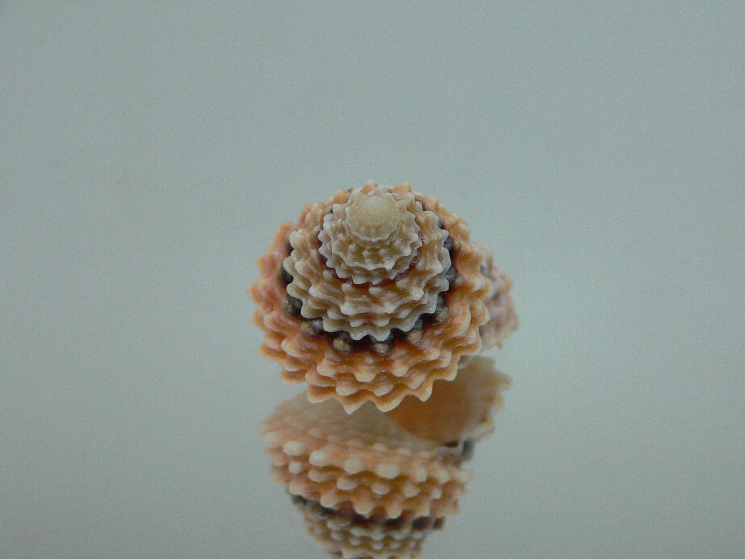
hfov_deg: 45.7
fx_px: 882
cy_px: 292
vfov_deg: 35.1
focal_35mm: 41
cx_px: 395
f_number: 2.8
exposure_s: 1/60
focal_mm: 4.6
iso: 200
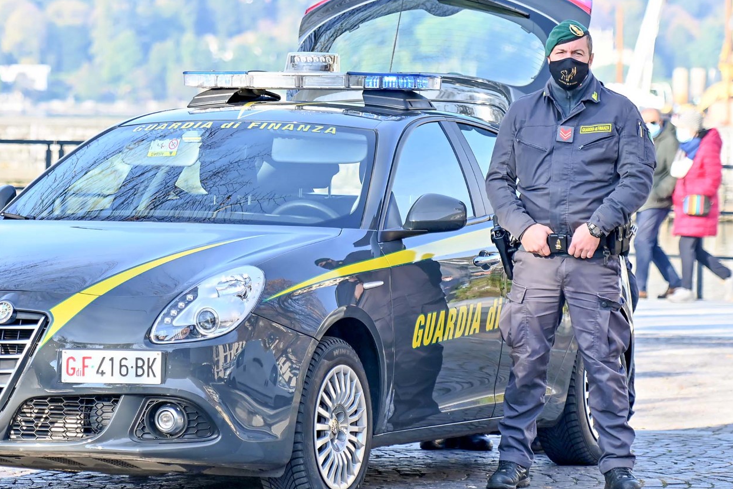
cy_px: 258
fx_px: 4643
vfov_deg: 6.0
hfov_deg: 9.0
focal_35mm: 228
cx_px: 278
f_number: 5.6
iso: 320
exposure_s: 1/320
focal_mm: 175
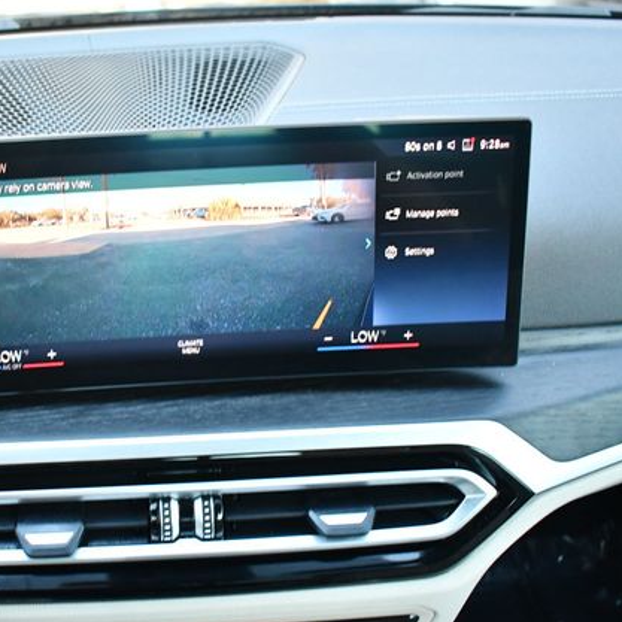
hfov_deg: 35.3
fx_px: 955
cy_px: 313
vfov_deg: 36.1
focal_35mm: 47
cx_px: 161
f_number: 3.5
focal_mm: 18
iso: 1400
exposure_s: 1/125
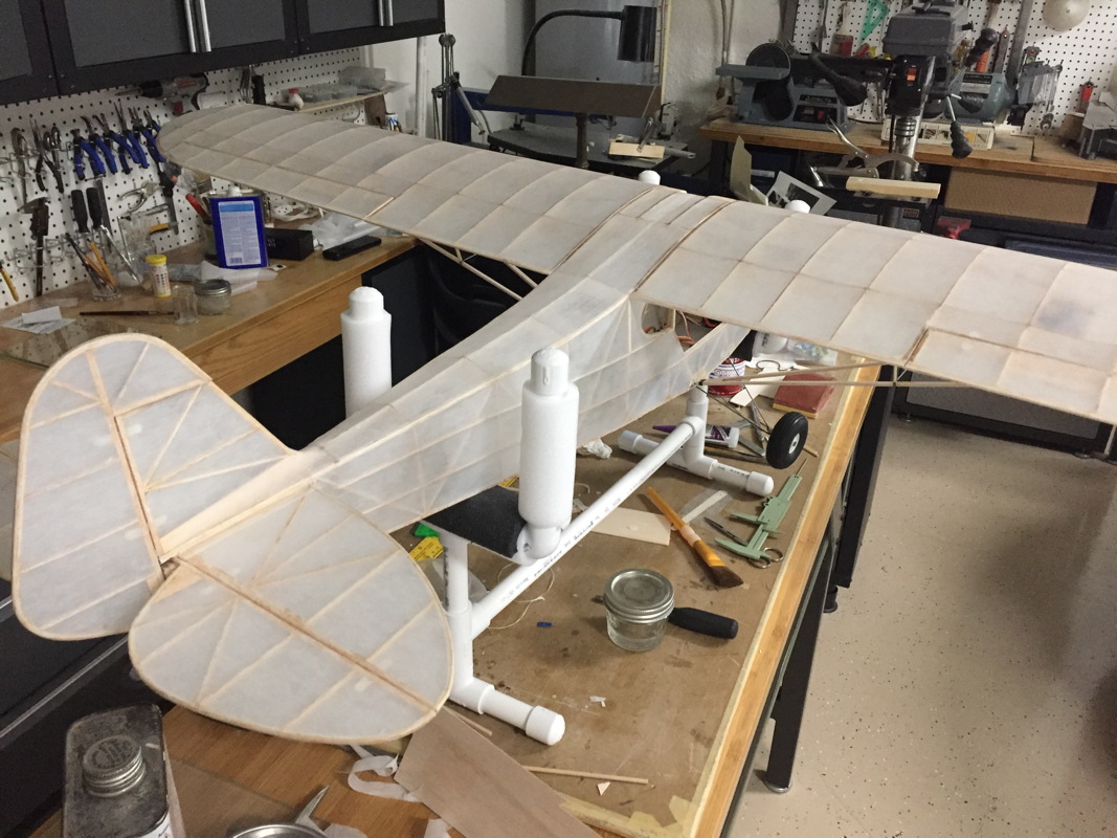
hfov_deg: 61.7
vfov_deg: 48.2
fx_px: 936
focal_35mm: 29
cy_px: 419
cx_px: 558
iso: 250
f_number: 2.2
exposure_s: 1/20
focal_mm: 4.15
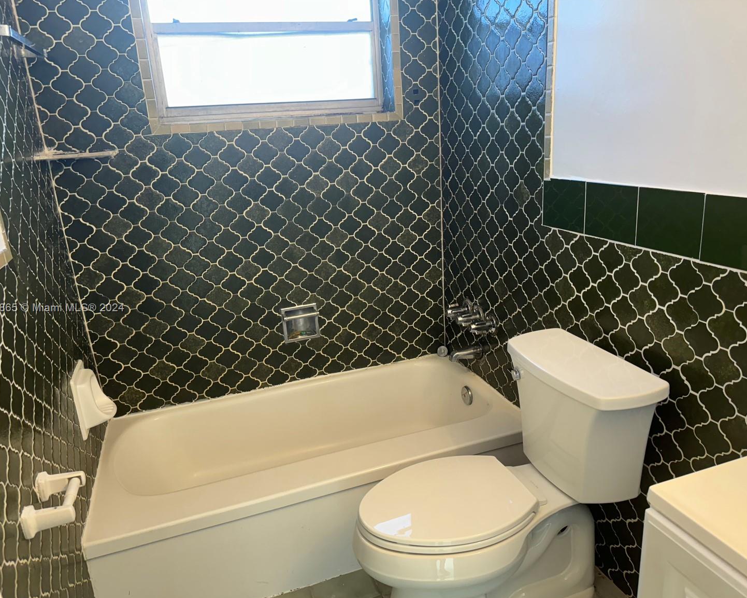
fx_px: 575
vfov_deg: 54.9
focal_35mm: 26
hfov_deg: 66.0
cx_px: 373
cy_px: 309
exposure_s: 1/120
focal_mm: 6.76
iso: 200
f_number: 1.78
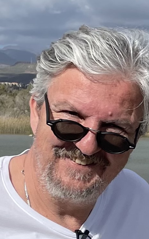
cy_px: 119
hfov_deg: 44.3
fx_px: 182
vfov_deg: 66.5
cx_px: 90
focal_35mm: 28
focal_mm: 4.2
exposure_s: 1/6494
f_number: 1.6
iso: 32
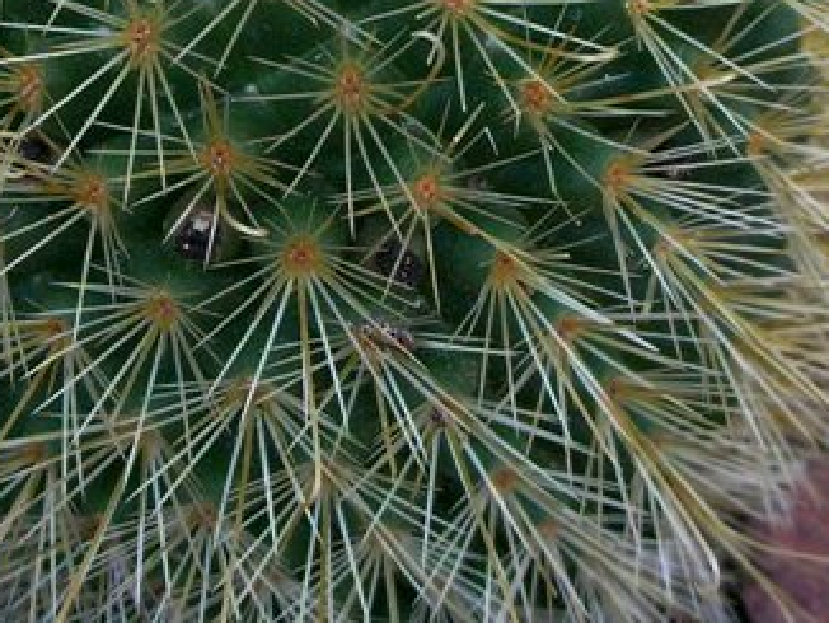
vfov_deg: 11.3
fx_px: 3116
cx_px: 292
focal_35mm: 130
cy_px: -38
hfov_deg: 15.1
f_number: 3.7
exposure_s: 1/22.1
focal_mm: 8.8
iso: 50
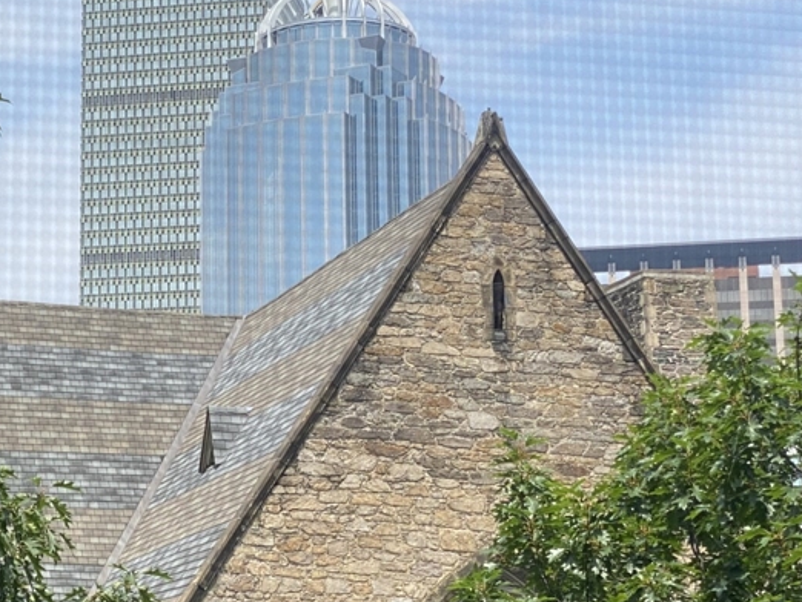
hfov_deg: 18.8
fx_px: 2364
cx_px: 32
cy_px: 309
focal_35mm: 102
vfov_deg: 14.5
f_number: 2
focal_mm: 6
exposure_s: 1/761
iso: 20
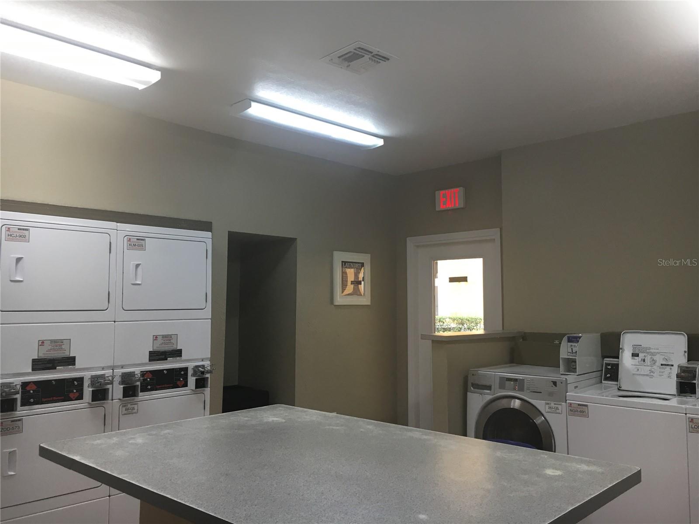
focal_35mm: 29
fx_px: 586
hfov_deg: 61.7
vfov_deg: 48.2
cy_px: 262
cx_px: 350
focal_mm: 4.15
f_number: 2.2
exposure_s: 1/30
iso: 32
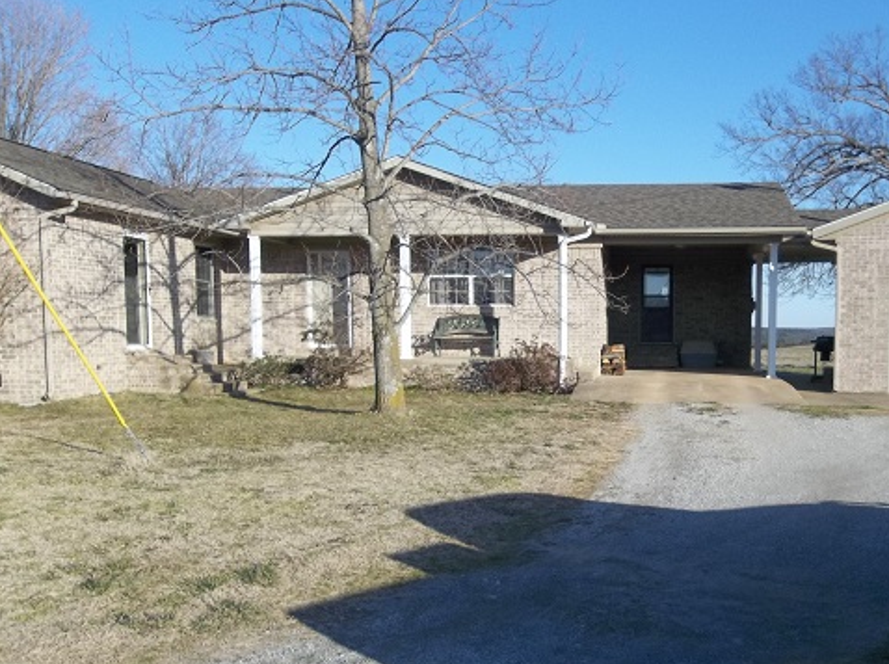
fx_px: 923
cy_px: 428
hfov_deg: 50.5
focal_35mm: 36
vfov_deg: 39.2
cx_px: 591
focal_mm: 4.9
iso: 80
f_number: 8.9
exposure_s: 1/100
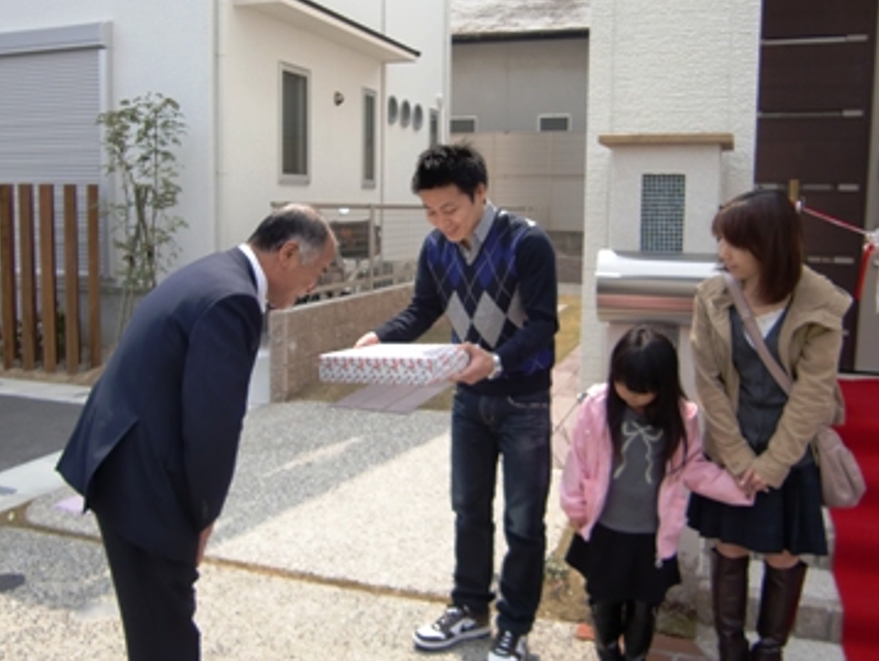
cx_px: 412
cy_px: 315
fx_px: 889
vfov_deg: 40.7
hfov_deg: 52.6
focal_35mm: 35
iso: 64
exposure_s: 1/800
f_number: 2.6
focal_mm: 4.9
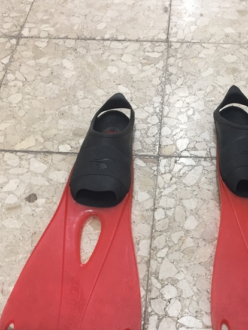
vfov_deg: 43.9
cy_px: 229
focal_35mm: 42
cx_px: 169
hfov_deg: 34.0
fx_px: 401
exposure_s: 1/33
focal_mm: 4.15
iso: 125
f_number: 2.2
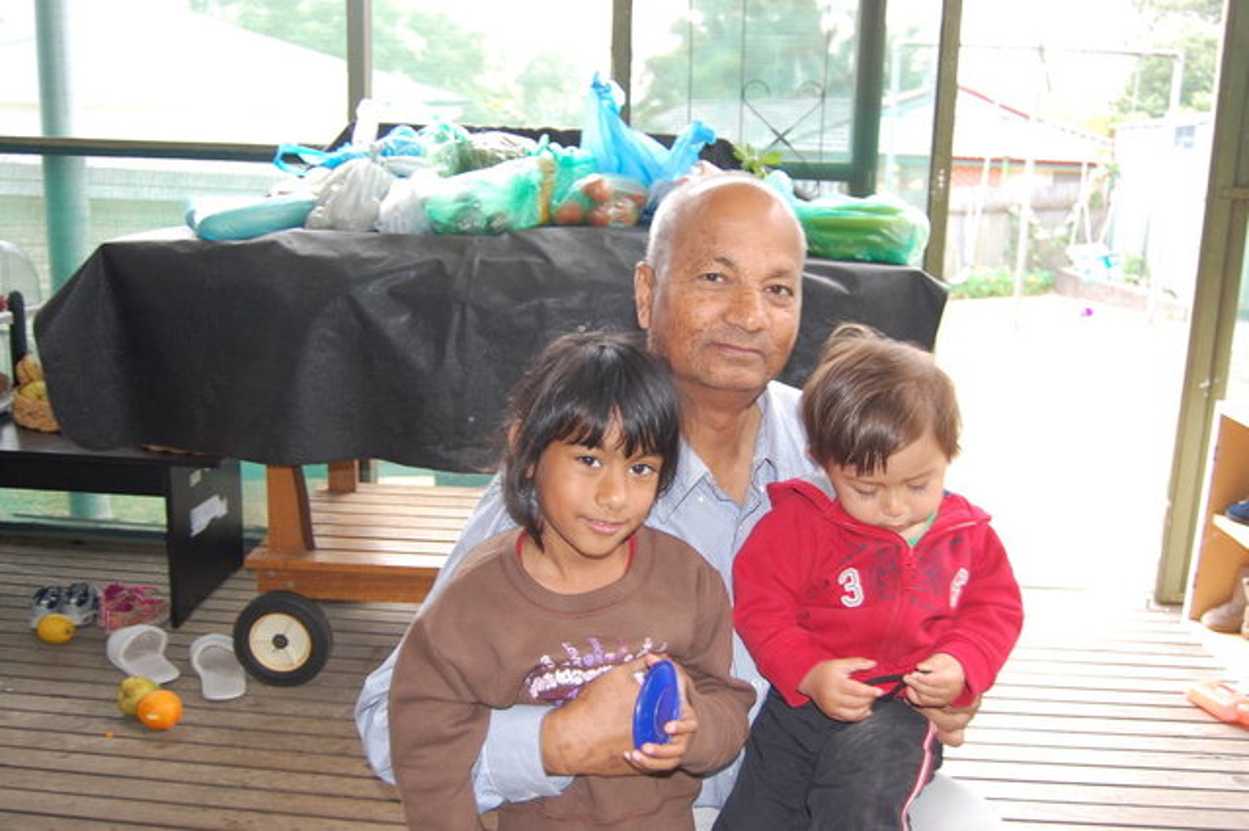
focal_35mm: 33
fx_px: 1144
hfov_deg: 57.2
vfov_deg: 39.9
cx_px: 624
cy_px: 416
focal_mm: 22
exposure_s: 1/60
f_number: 3.8
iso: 400
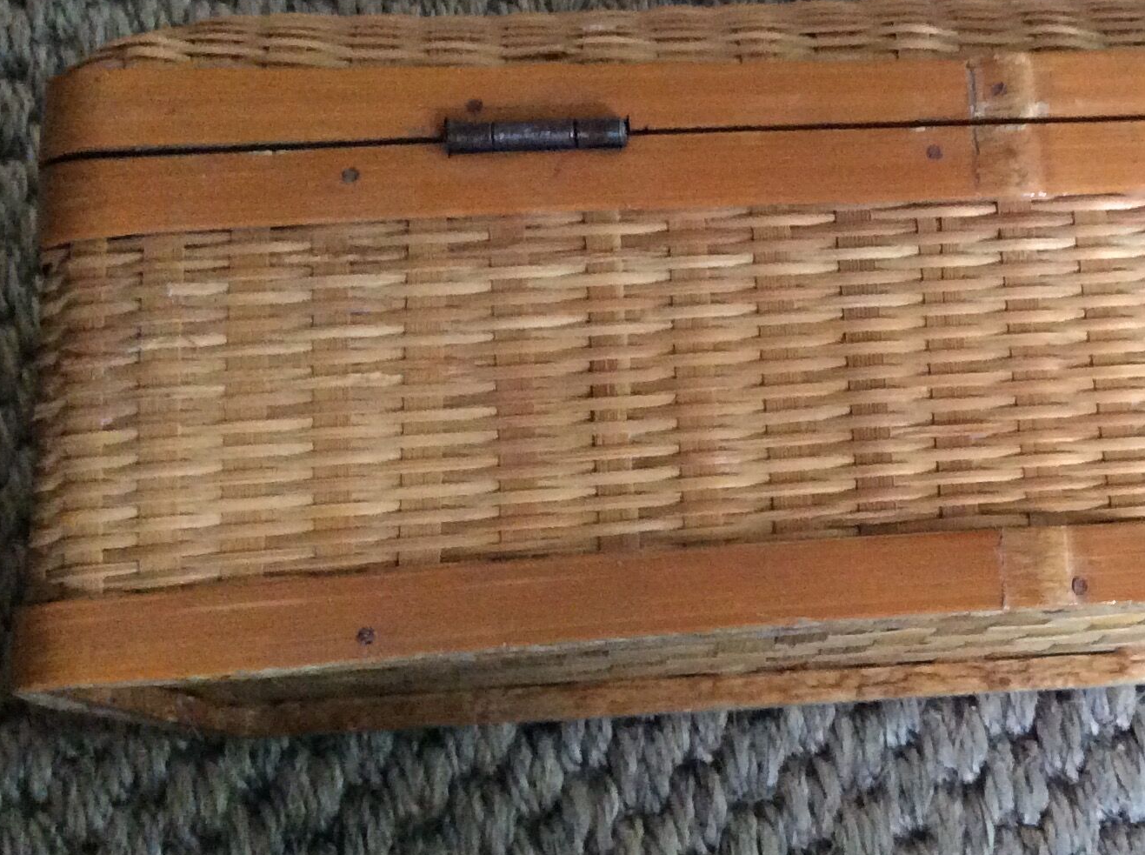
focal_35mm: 63
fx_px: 2080
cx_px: 937
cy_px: 259
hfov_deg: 30.0
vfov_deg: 23.1
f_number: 2.4
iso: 320
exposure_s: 1/25
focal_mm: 3.3
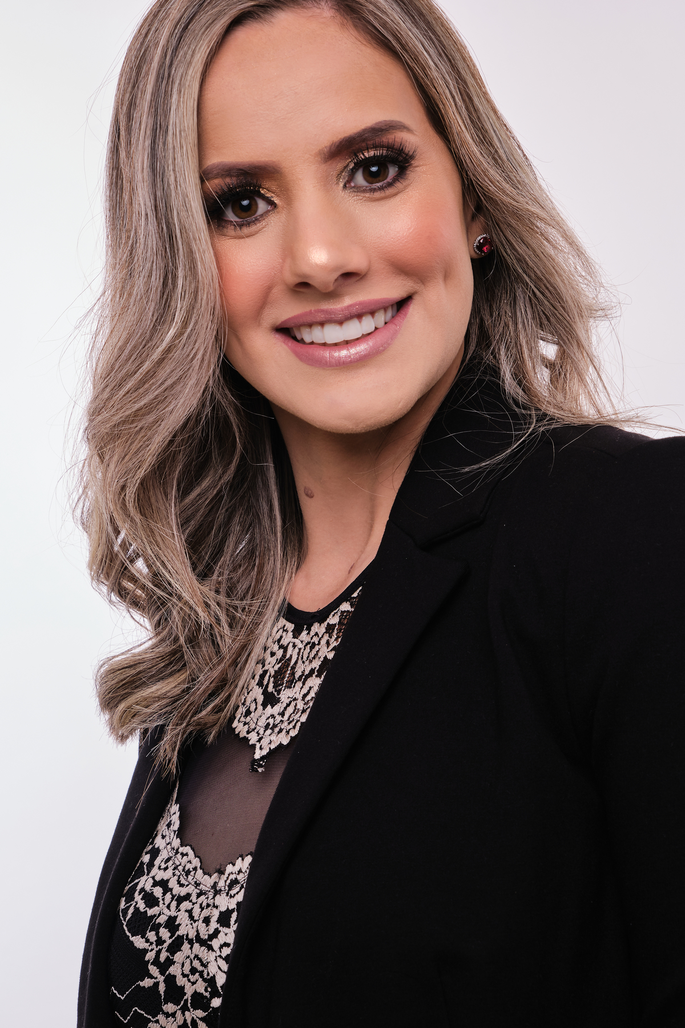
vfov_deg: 28.8
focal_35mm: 70
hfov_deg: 19.5
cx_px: 342
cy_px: 514
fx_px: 1998
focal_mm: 46.6
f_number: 9
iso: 160
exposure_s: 1/125
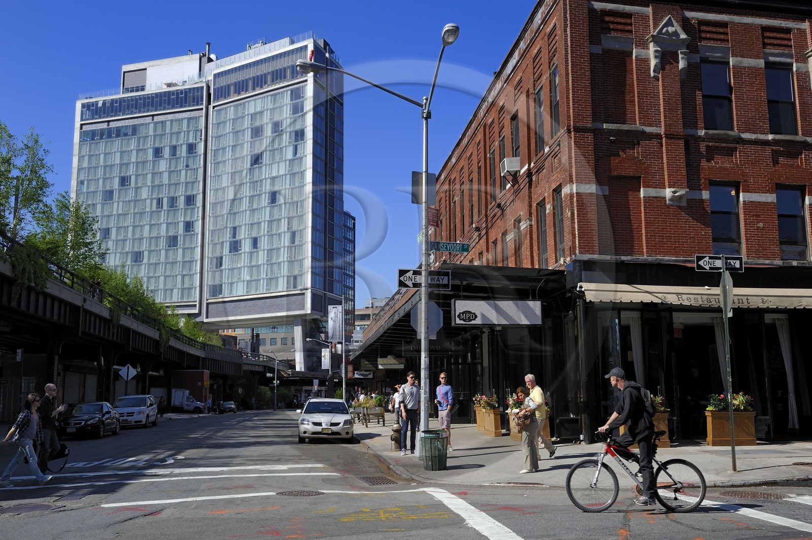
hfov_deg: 55.8
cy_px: 270
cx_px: 406
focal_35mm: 34
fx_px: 766
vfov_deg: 38.8
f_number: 11
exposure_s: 1/250
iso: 200
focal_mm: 34
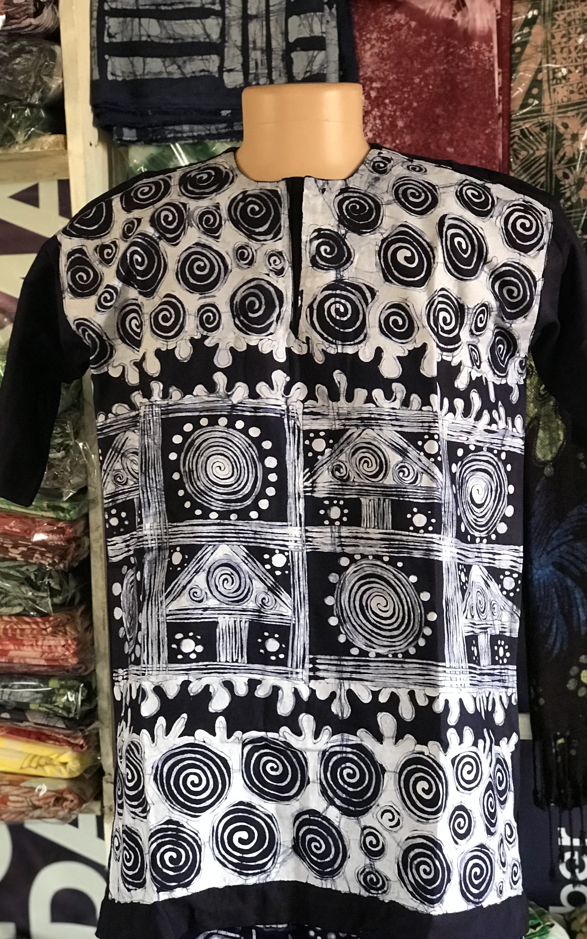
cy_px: 473
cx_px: 305
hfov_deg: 21.3
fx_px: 1561
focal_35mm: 61
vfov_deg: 33.5
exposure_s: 1/50
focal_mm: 6.6
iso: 320
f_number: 2.8
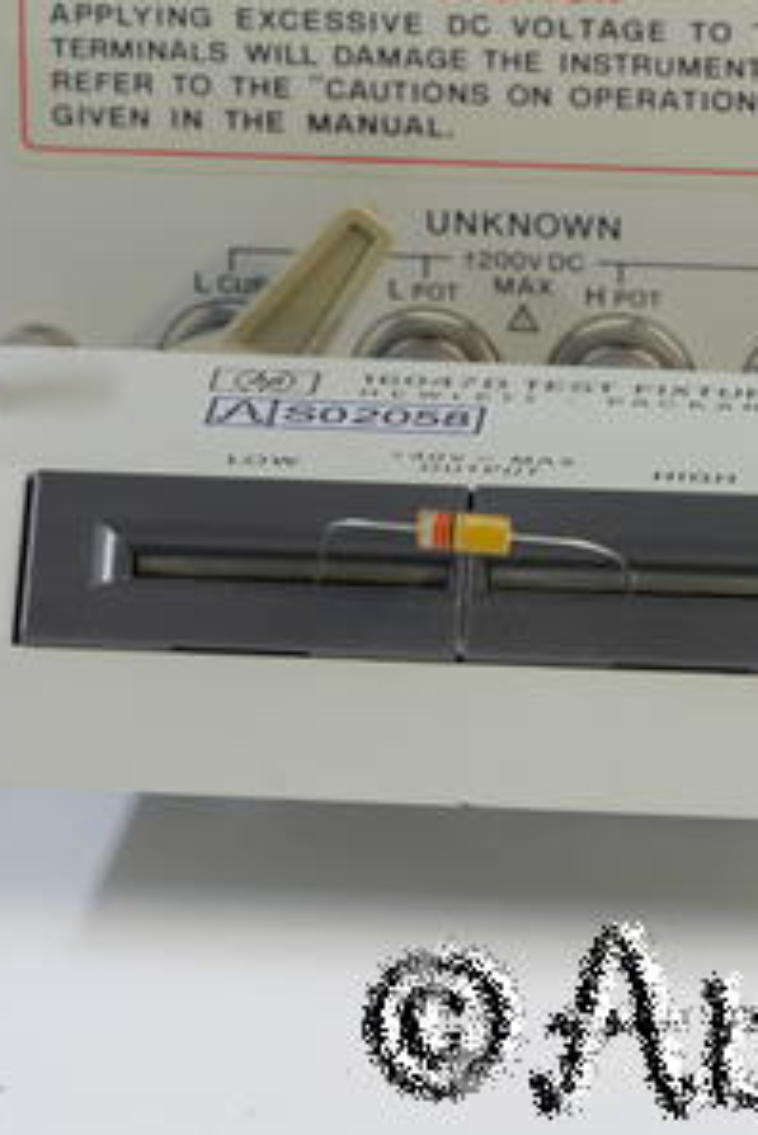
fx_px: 12334
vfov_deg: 5.3
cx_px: 529
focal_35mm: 391
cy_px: 568
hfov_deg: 3.5
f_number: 8
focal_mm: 140
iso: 200
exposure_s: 1/3.2
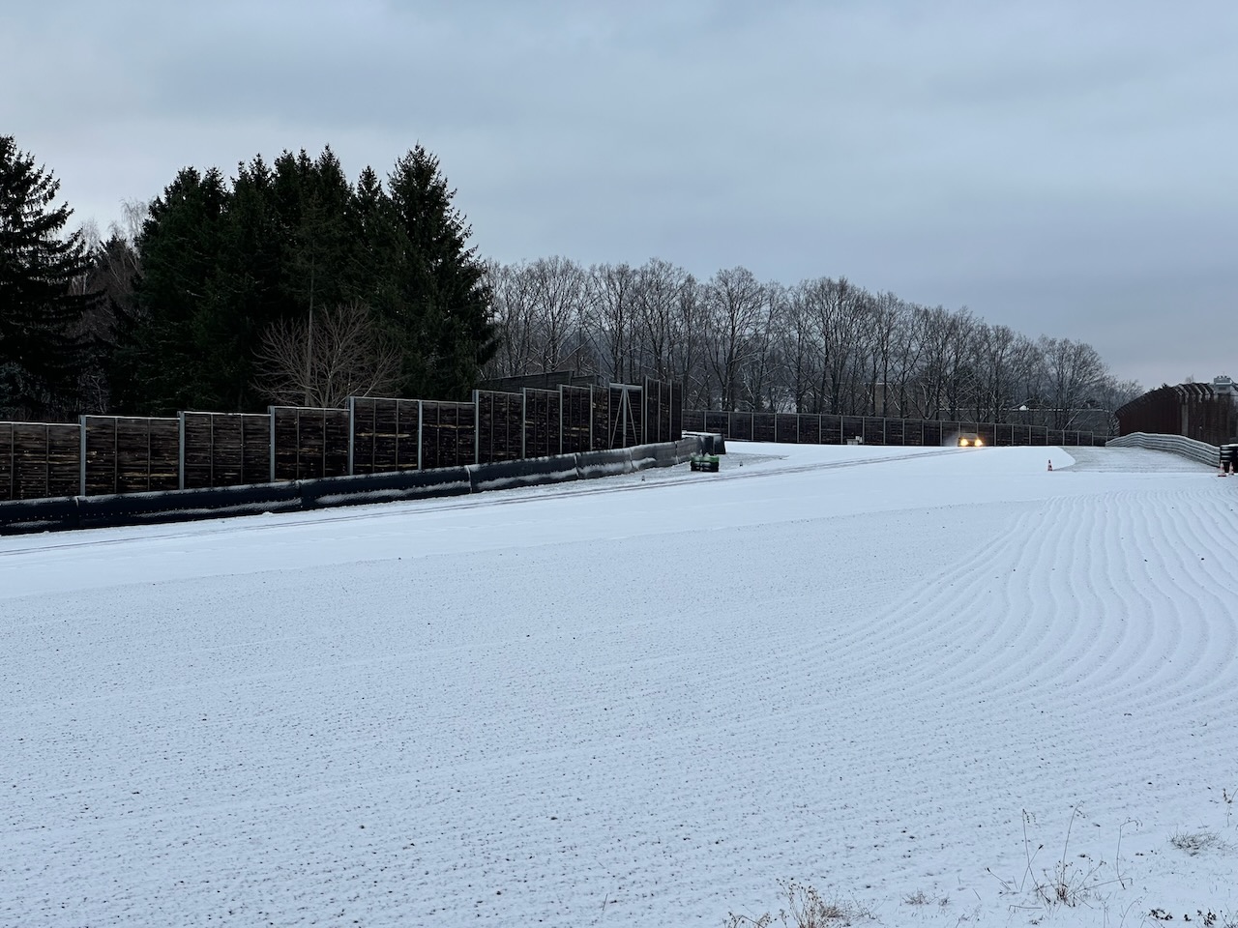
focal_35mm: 77
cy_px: 464
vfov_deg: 19.1
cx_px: 619
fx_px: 2754
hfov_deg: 25.3
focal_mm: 9
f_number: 2.8
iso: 40
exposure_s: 1/99
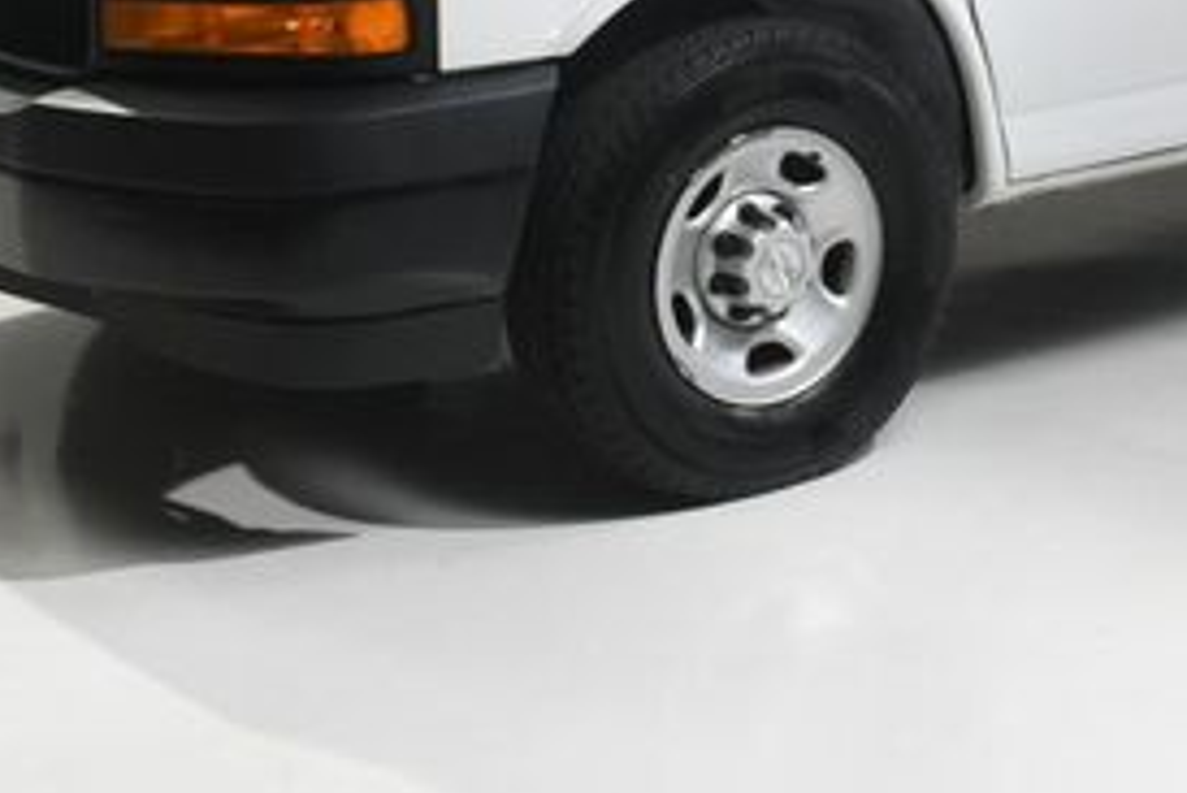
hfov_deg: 23.6
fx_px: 2771
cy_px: -117
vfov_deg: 15.8
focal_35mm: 84
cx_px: 1061
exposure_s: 1/160
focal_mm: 18
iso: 100
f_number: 13
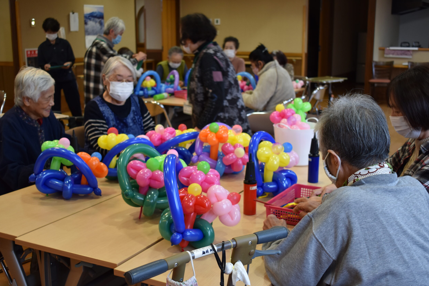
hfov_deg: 44.0
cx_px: 212
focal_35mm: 45
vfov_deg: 30.2
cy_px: 145
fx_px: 530
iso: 560
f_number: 4.2
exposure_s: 1/60
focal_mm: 29
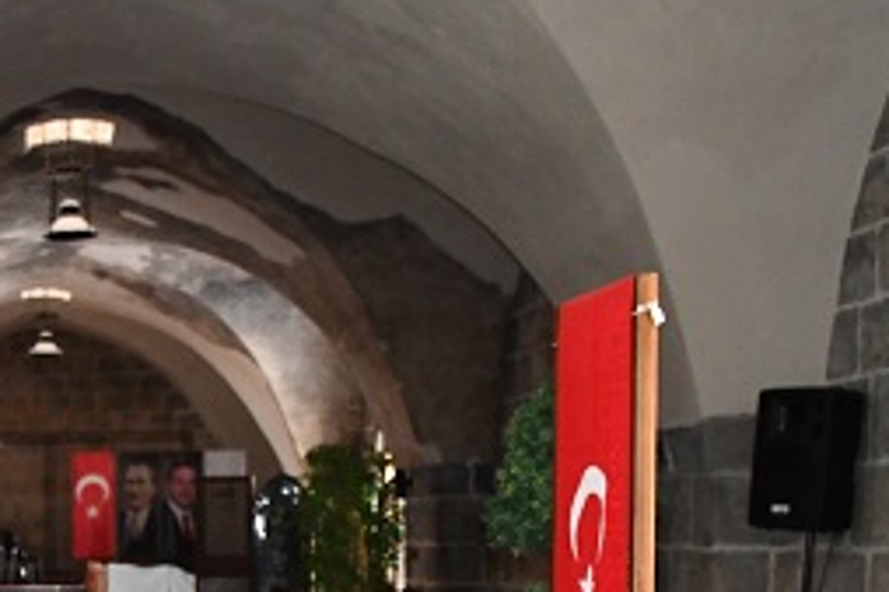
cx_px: -88
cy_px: 659
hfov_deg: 24.3
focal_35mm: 78
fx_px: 1925
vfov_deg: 16.9
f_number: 3.5
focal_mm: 22
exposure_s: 1/60
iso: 3200
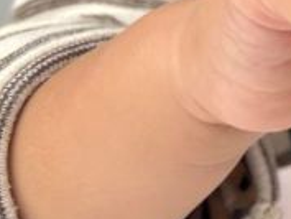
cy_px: -115
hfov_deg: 10.5
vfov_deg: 9.6
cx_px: 788
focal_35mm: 150
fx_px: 1262
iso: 32
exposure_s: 1/121
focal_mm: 5.7
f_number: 1.5
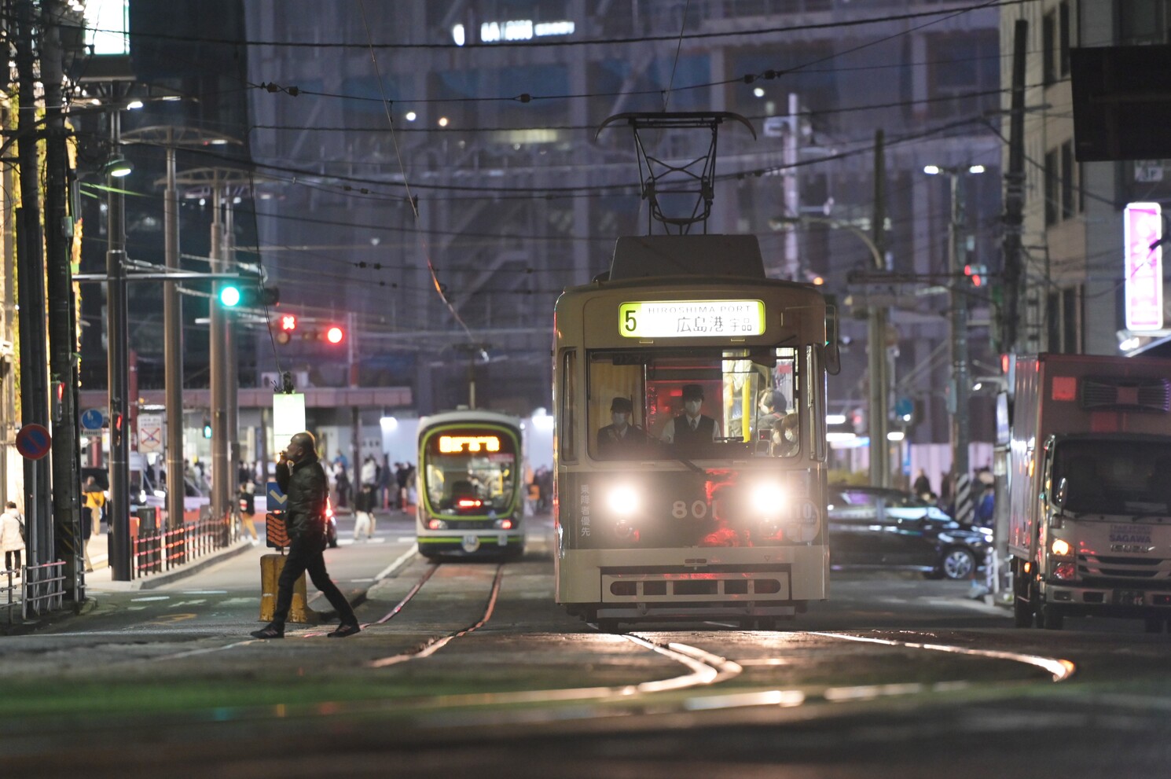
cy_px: 390
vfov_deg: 6.9
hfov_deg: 10.3
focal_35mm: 200
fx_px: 6500
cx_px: 586
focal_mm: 200
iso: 2500
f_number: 2.8
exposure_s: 1/125
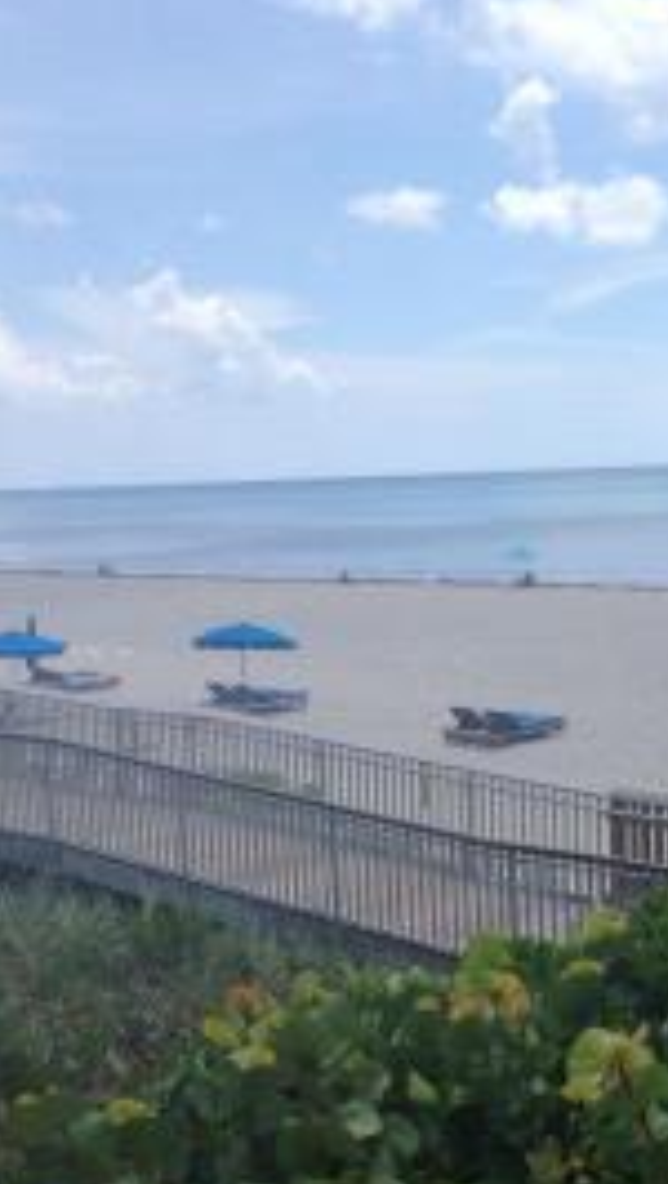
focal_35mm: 54
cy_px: 628
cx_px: 523
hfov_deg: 22.0
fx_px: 1697
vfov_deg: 38.5
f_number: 2.4
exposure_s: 1/1748
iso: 50
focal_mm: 4.12
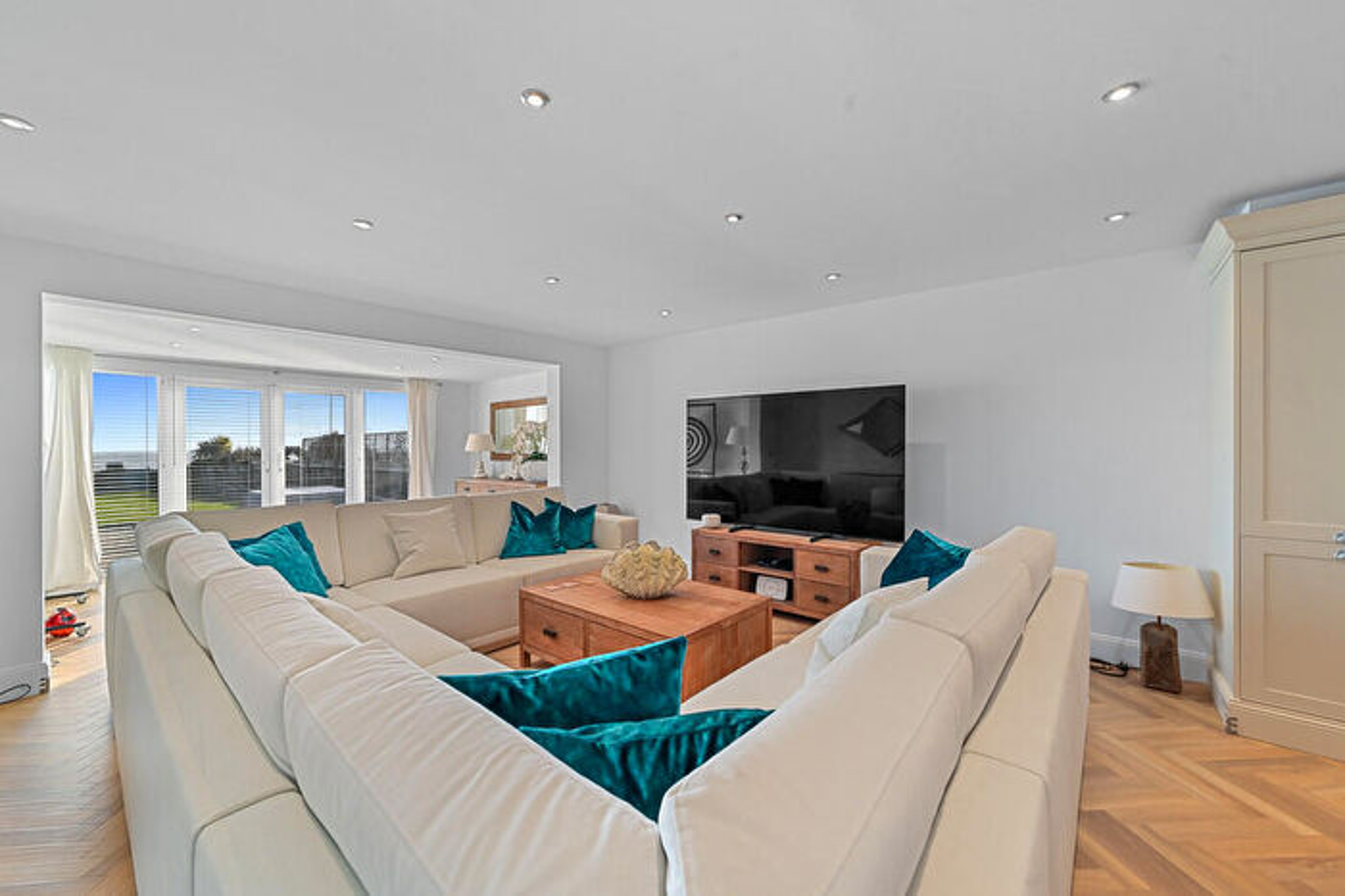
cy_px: 448
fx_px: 523
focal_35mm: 14
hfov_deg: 104.3
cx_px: 672
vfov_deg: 81.2
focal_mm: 14
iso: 400
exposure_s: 1/20
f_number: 8
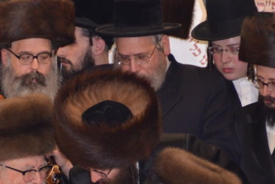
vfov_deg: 1.9
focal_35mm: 708
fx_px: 5410
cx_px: 57
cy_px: 206
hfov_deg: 2.9
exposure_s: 1/125
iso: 800
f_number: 5.6
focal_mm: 200
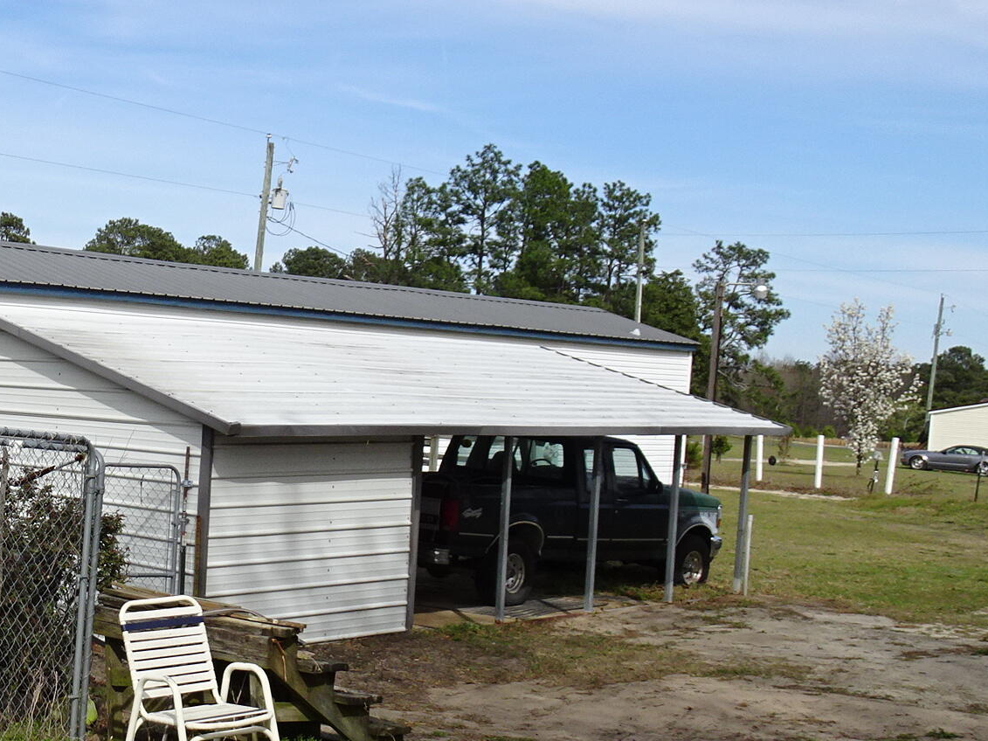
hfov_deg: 32.3
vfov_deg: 26.5
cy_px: 444
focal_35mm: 55
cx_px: 6
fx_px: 1570
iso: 80
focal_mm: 4.1
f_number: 3.5
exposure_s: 1/1000
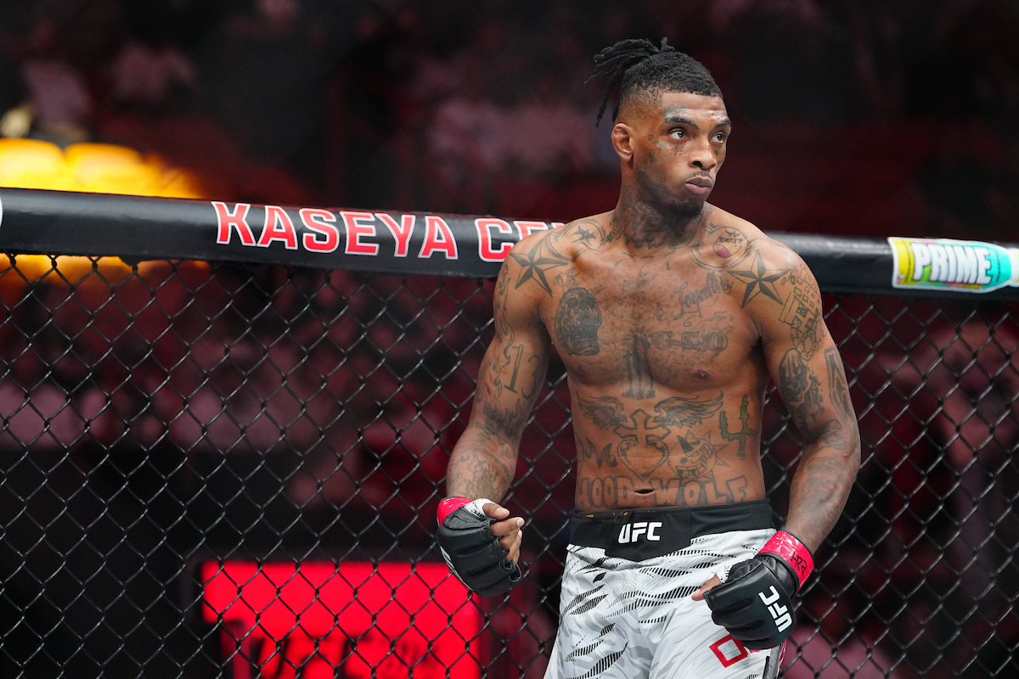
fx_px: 5519
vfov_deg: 7.0
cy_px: 340
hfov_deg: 10.5
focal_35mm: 195
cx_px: 510
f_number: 2.8
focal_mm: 130
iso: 2000
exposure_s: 1/640
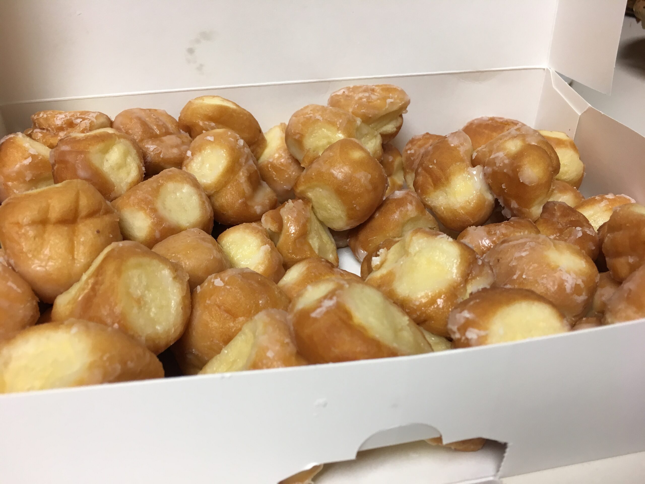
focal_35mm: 29
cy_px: 242
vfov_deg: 48.2
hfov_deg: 61.7
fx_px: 540
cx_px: 322
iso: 64
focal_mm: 4.15
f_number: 2.2
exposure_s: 1/30
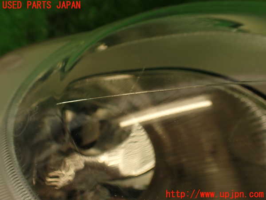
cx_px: 133
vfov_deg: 46.8
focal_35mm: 30
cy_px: 100
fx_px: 231
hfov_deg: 60.0
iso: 100
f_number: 3.2
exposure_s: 1/60
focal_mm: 5.4
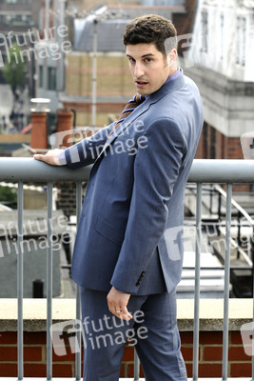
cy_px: 190
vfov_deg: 17.1
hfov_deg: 11.4
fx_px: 1269
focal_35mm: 120
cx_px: 127
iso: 320
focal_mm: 80
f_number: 5.6
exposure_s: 1/200
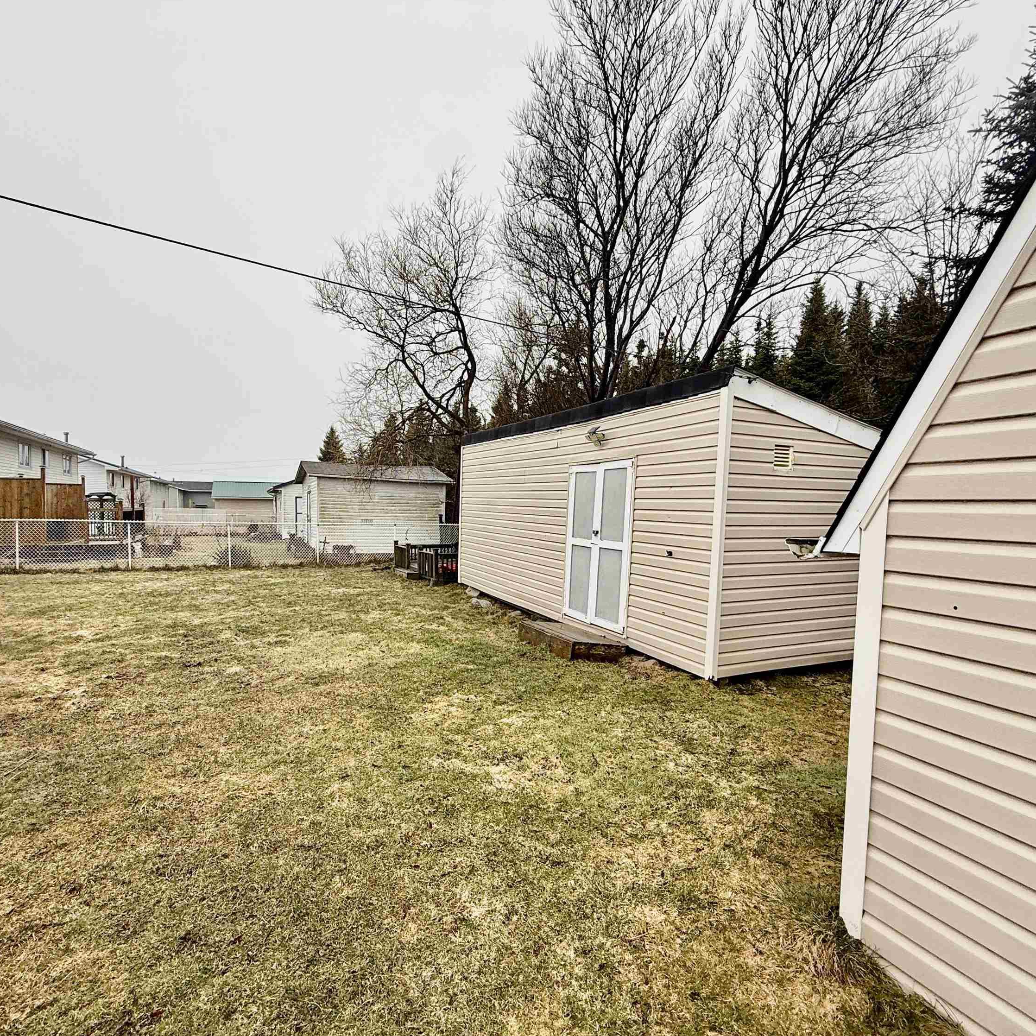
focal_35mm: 17
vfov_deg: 84.0
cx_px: 487
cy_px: 528
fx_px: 576
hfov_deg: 83.9
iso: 50
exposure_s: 1/212
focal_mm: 2.22
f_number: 2.2
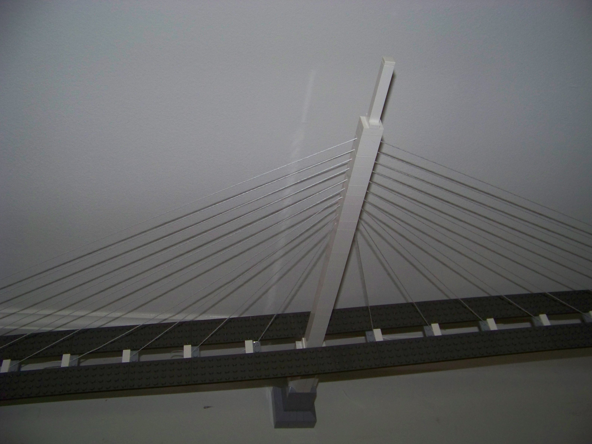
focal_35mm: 37
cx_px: 299
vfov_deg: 38.7
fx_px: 633
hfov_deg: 50.1
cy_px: 228
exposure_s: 1/30
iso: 200
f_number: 2.8
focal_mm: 5.85
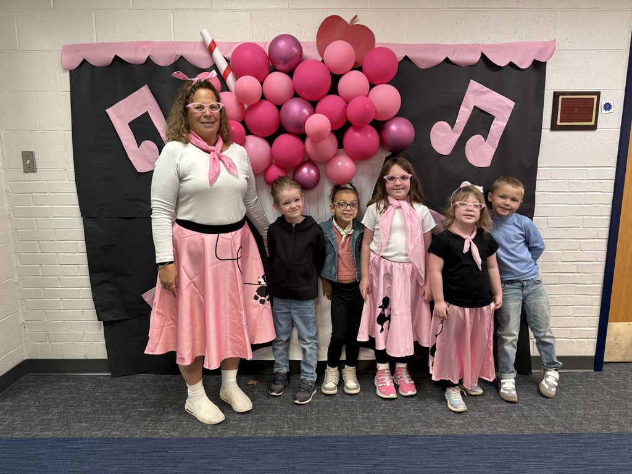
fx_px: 438
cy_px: 237
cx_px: 316
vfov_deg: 56.8
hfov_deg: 71.6
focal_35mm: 24
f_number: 1.78
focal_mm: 6.76
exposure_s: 1/60
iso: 250
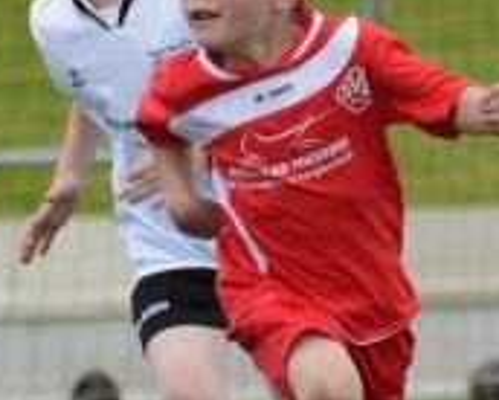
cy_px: 341
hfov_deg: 2.0
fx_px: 14475
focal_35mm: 979
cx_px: 316
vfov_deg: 1.6
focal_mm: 200
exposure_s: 1/1250
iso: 400
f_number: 5.6
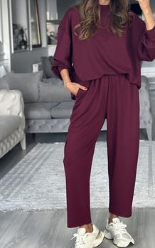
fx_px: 499
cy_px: 103
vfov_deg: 27.8
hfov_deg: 17.6
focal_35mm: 74
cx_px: 107
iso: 160
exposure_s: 1/60
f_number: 1.78
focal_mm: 6.86
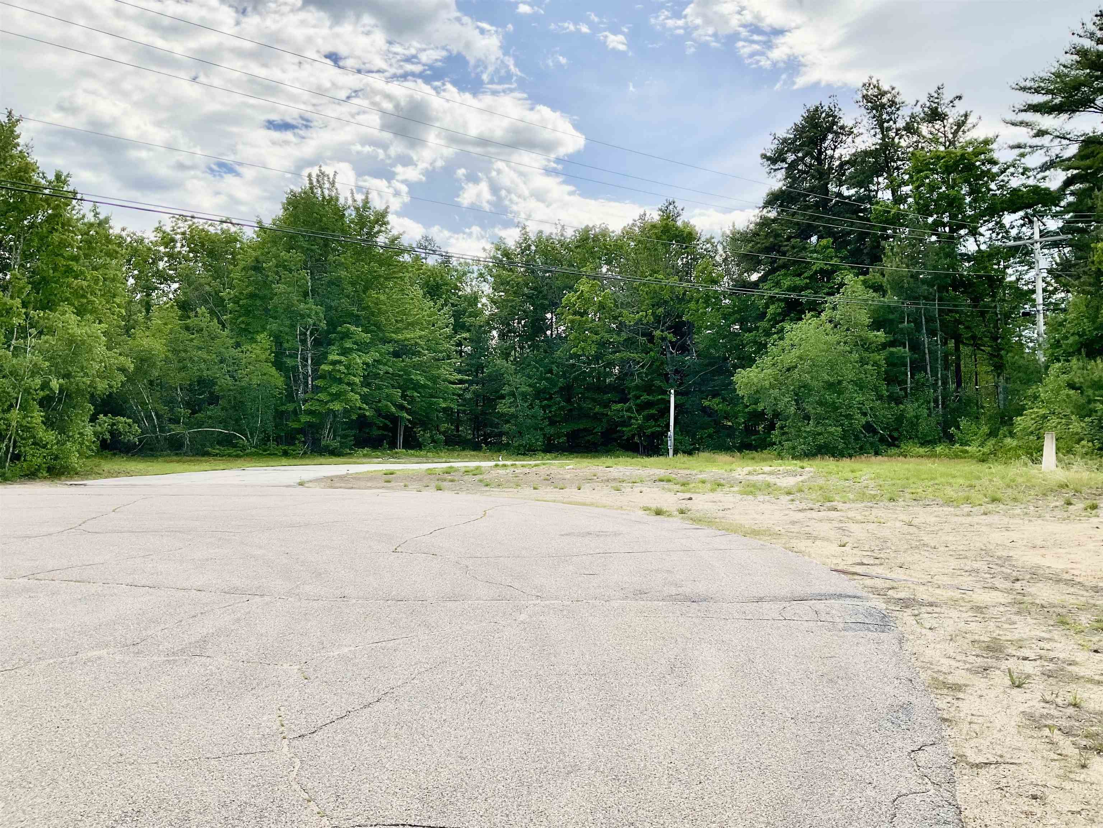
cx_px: 552
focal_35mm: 29
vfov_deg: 48.2
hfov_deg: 61.7
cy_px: 414
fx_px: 924
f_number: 1.8
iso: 16
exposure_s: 1/1730
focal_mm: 3
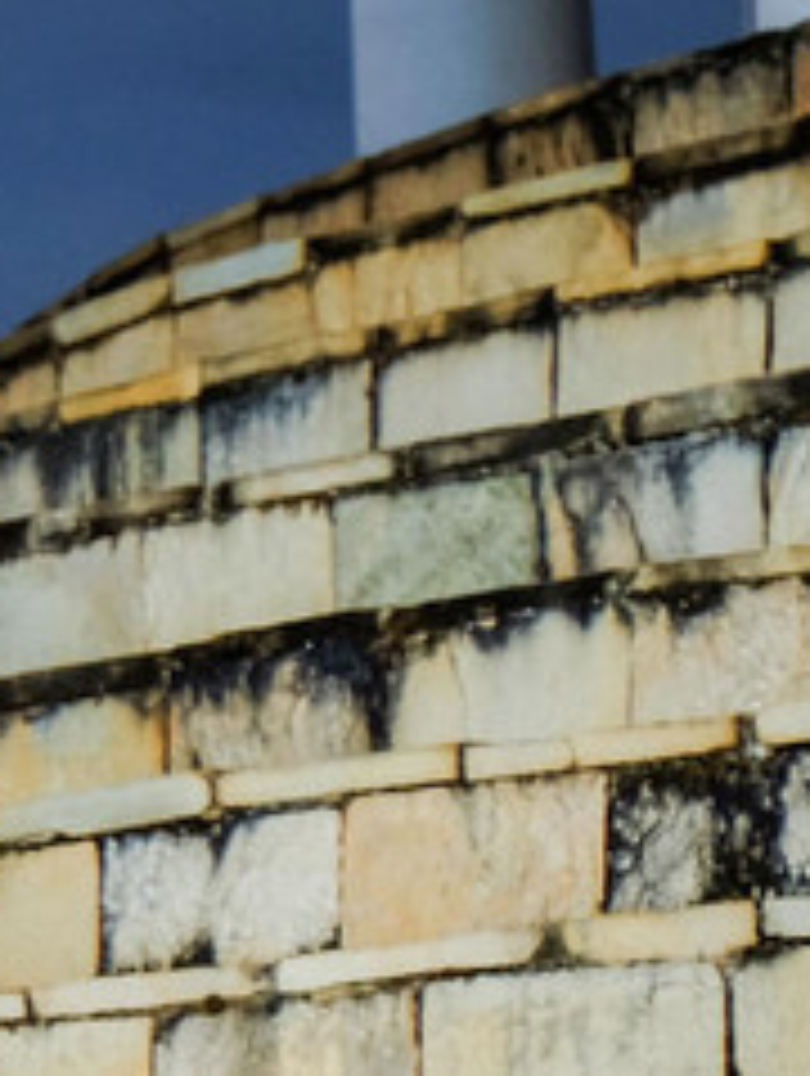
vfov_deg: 4.9
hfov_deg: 3.6
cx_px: -1724
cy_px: 887
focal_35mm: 400
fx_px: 12447
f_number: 8
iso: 250
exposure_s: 1/180
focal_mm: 55
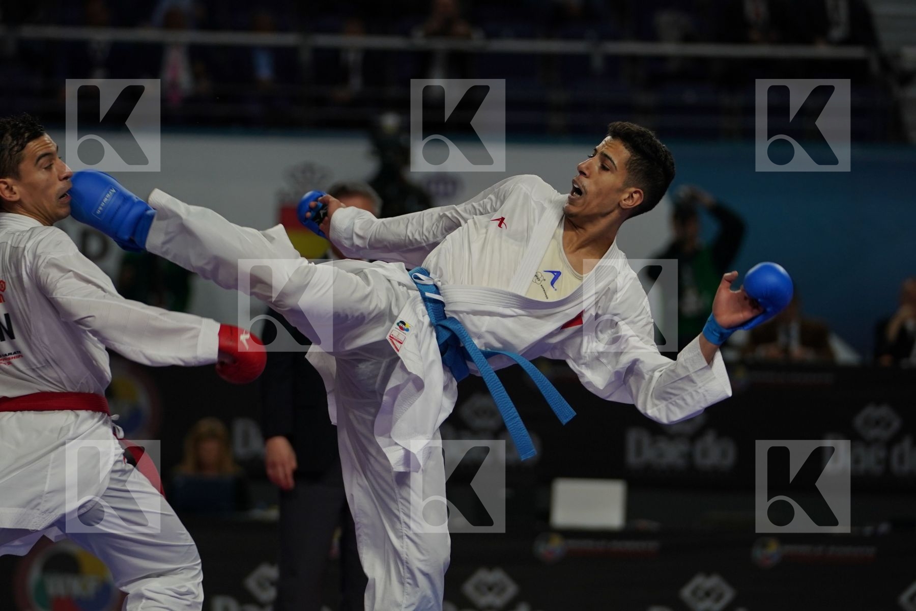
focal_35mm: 216
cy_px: 306
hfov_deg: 9.5
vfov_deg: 6.4
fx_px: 5496
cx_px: 458
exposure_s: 1/1000
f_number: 2.8
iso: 640
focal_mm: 144
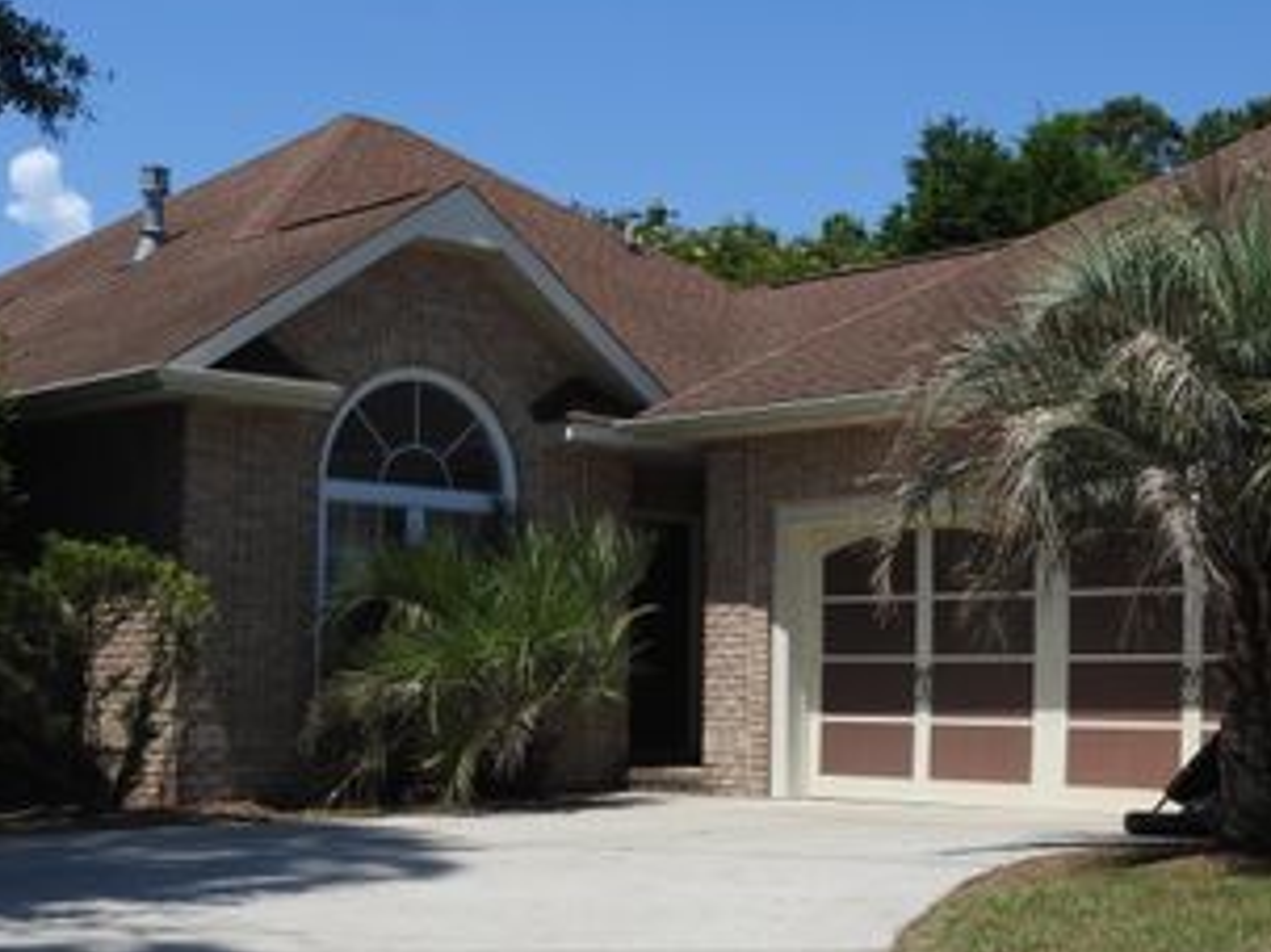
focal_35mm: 66
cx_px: 742
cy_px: 543
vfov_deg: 22.2
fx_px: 2422
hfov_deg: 29.3
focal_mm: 7.2
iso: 100
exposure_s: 1/1250
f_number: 3.8
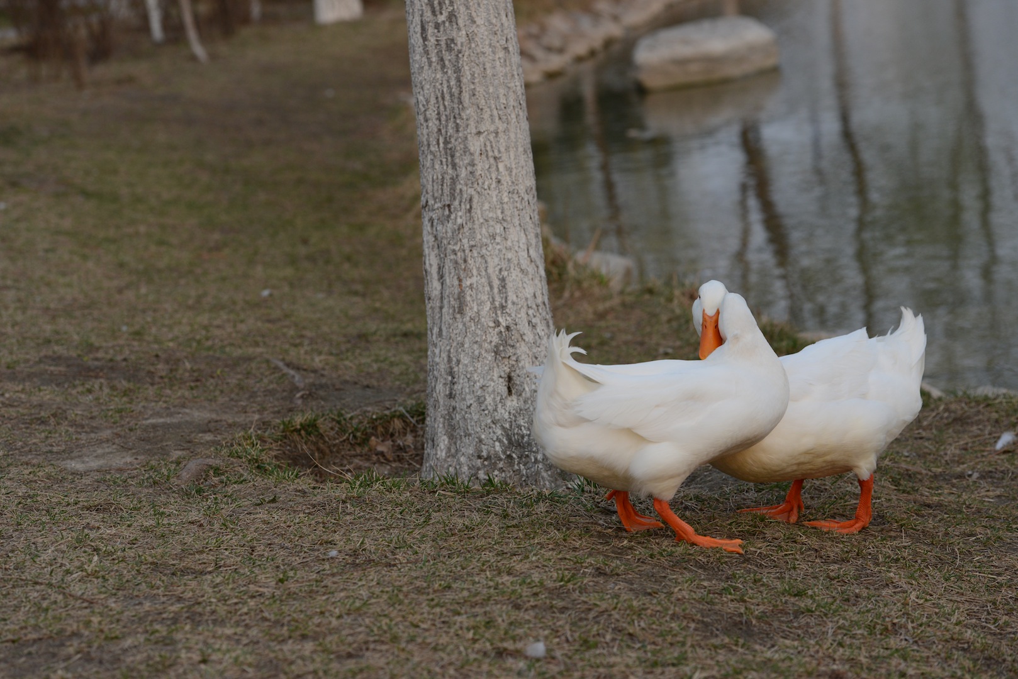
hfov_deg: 23.9
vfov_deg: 16.1
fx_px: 2404
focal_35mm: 85
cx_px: 509
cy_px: 340
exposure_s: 1/800
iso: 640
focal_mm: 85
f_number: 4.5
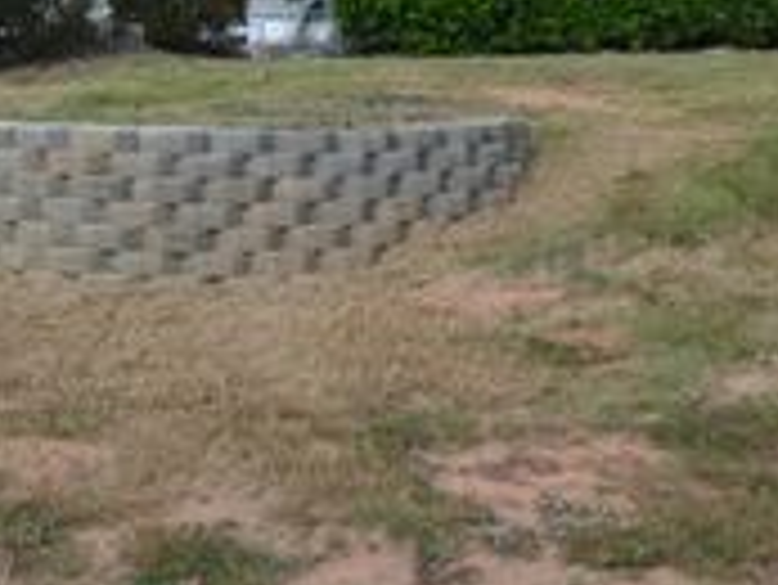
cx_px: 180
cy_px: -61
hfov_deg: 25.6
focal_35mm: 75
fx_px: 1687
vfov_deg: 18.9
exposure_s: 1/1250
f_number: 5
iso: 400
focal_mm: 18
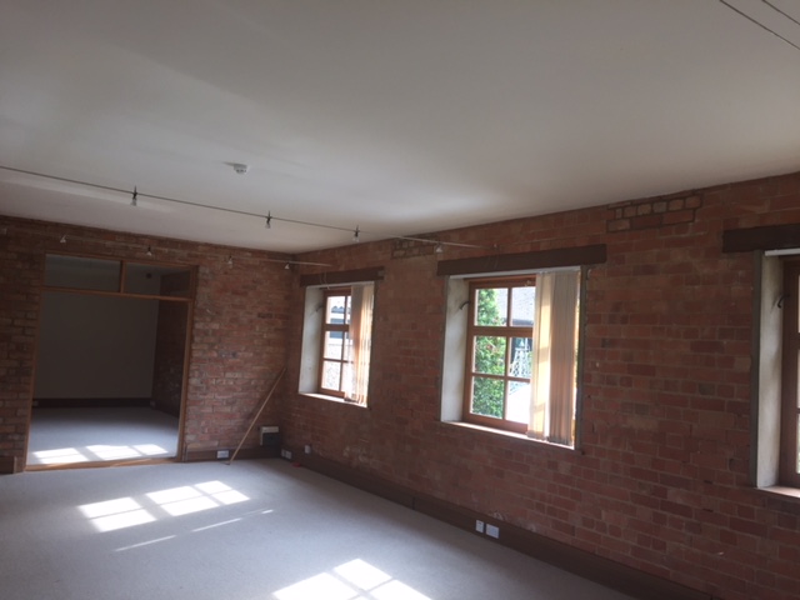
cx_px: 400
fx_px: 670
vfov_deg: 48.2
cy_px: 300
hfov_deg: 61.7
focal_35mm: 29
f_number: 2.2
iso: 40
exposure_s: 1/50
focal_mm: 4.15
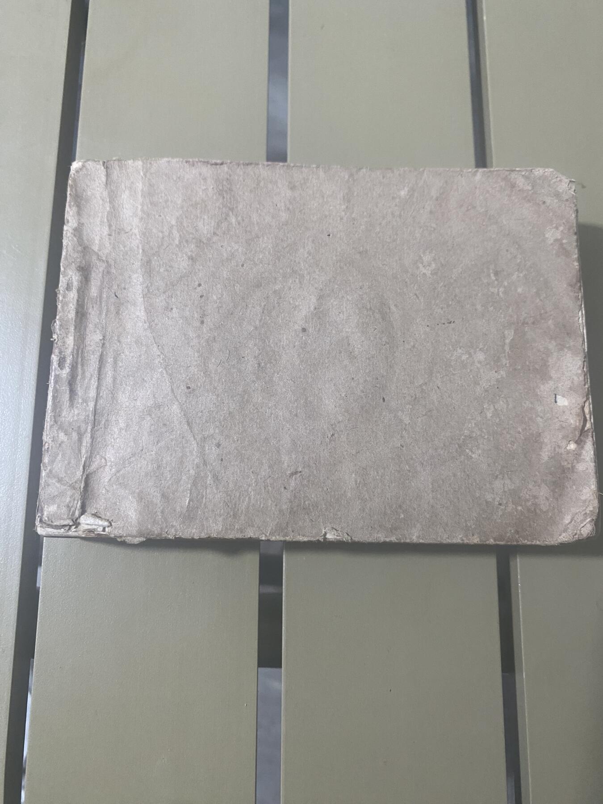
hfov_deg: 53.1
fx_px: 604
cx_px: 302
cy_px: 402
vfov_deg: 67.3
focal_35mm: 26
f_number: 1.8
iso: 200
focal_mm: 4.25
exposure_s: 1/50
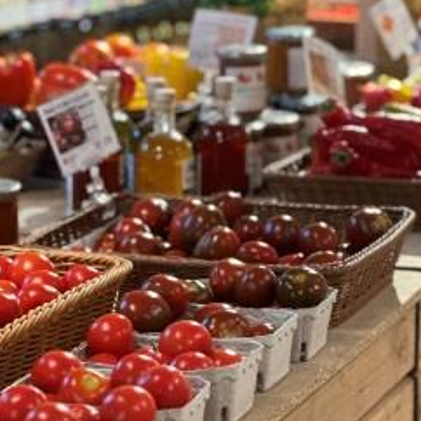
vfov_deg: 13.8
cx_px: 190
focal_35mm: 126
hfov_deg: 13.8
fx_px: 1734
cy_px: 271
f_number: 2.8
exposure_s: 1/33
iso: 320
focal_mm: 9
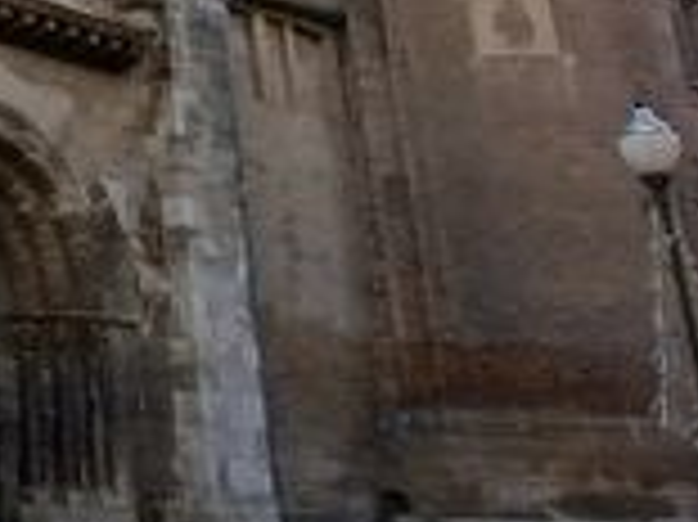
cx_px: -311
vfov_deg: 20.4
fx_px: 1350
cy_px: -112
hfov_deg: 23.8
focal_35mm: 67
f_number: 2.2
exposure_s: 1/652
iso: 40
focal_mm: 1.42
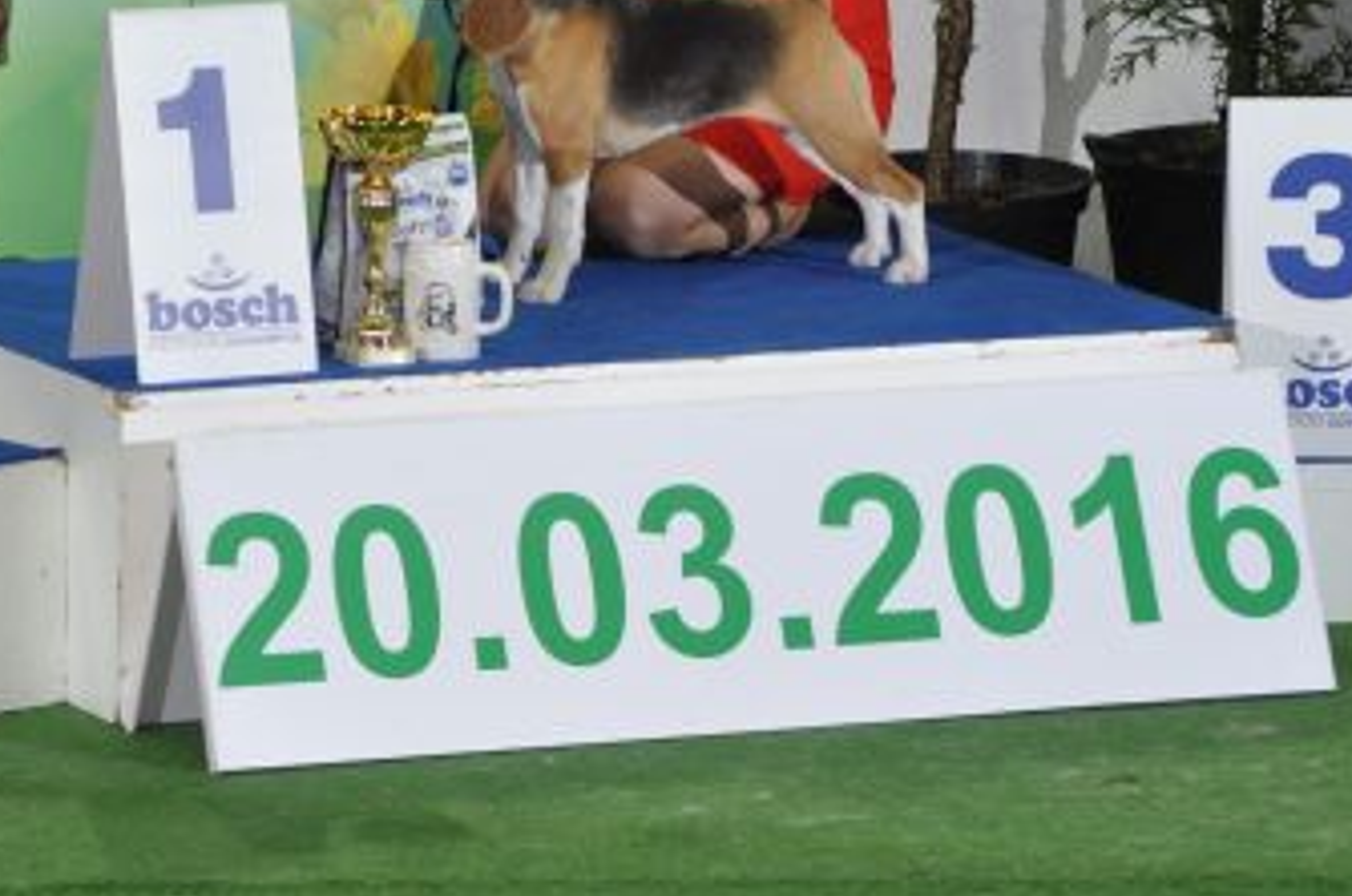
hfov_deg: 7.3
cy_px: 59
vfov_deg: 4.9
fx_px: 10533
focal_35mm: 281
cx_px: 488
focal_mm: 98
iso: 500
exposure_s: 1/125
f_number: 4.5
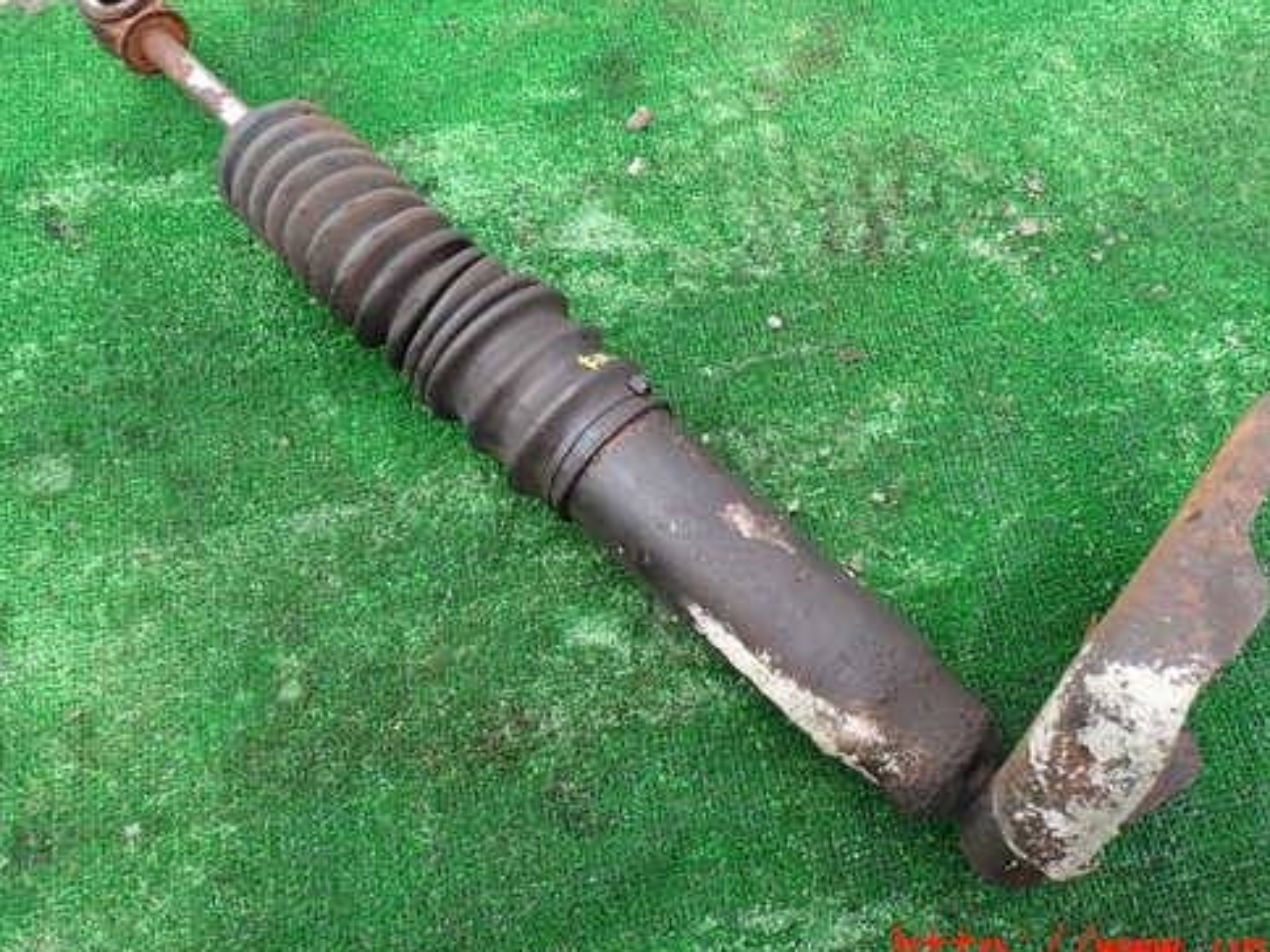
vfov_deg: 45.3
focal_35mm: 31
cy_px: 396
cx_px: 698
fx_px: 1137
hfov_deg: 58.2
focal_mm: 4.5
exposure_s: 1/250
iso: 100
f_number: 2.8
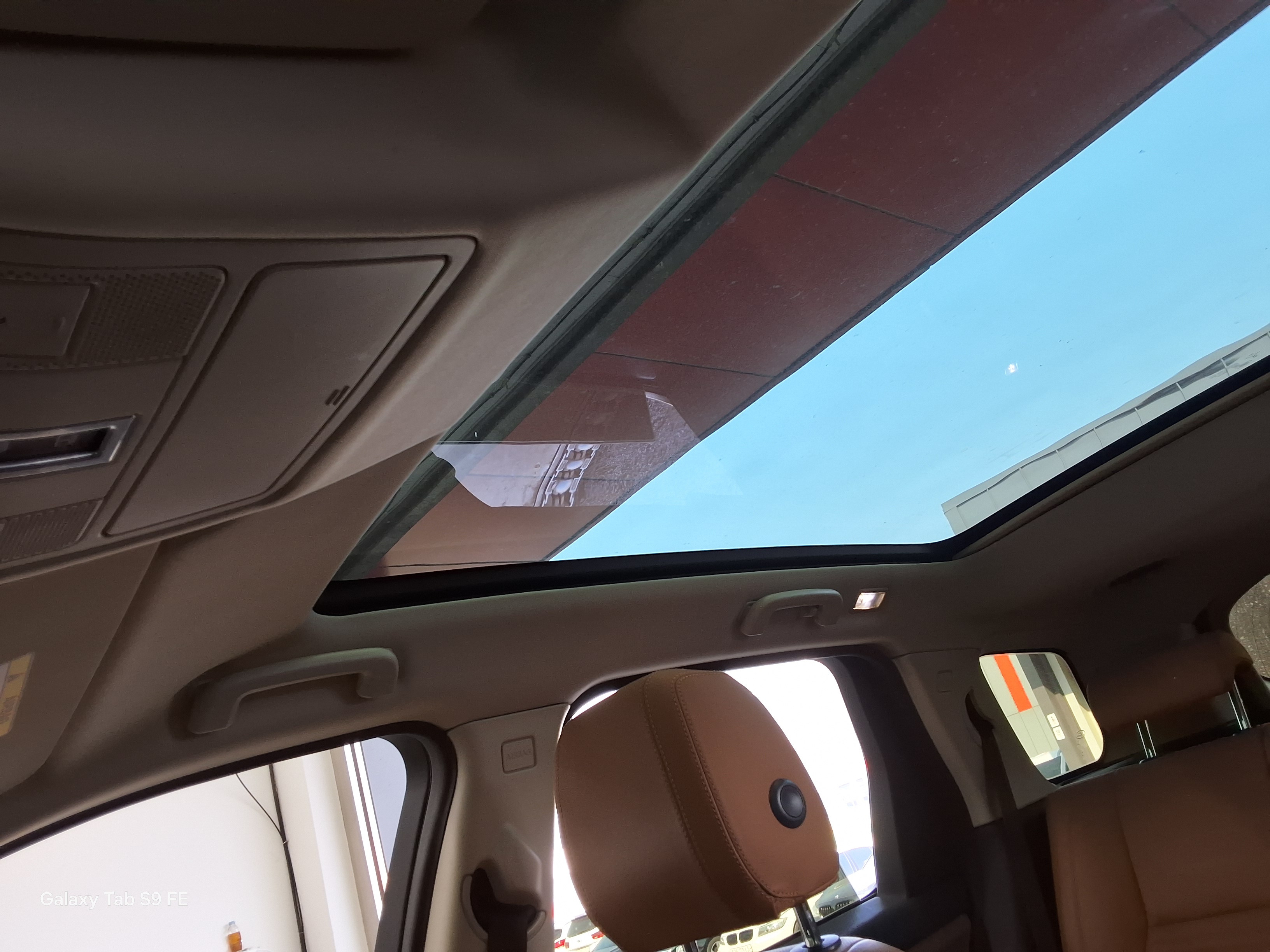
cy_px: 476
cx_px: 635
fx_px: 1027
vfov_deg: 49.7
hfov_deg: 63.4
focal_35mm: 28
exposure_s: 1/120
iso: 40
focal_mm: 2.91
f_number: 1.9
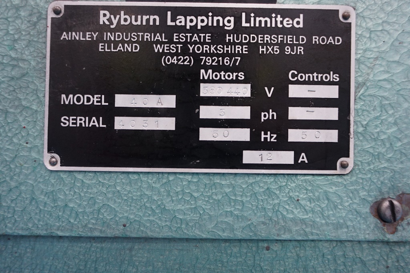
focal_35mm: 33
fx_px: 376
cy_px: 136
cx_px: 205
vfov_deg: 40.0
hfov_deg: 57.2
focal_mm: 22
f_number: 4
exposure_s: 1/60
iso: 1000
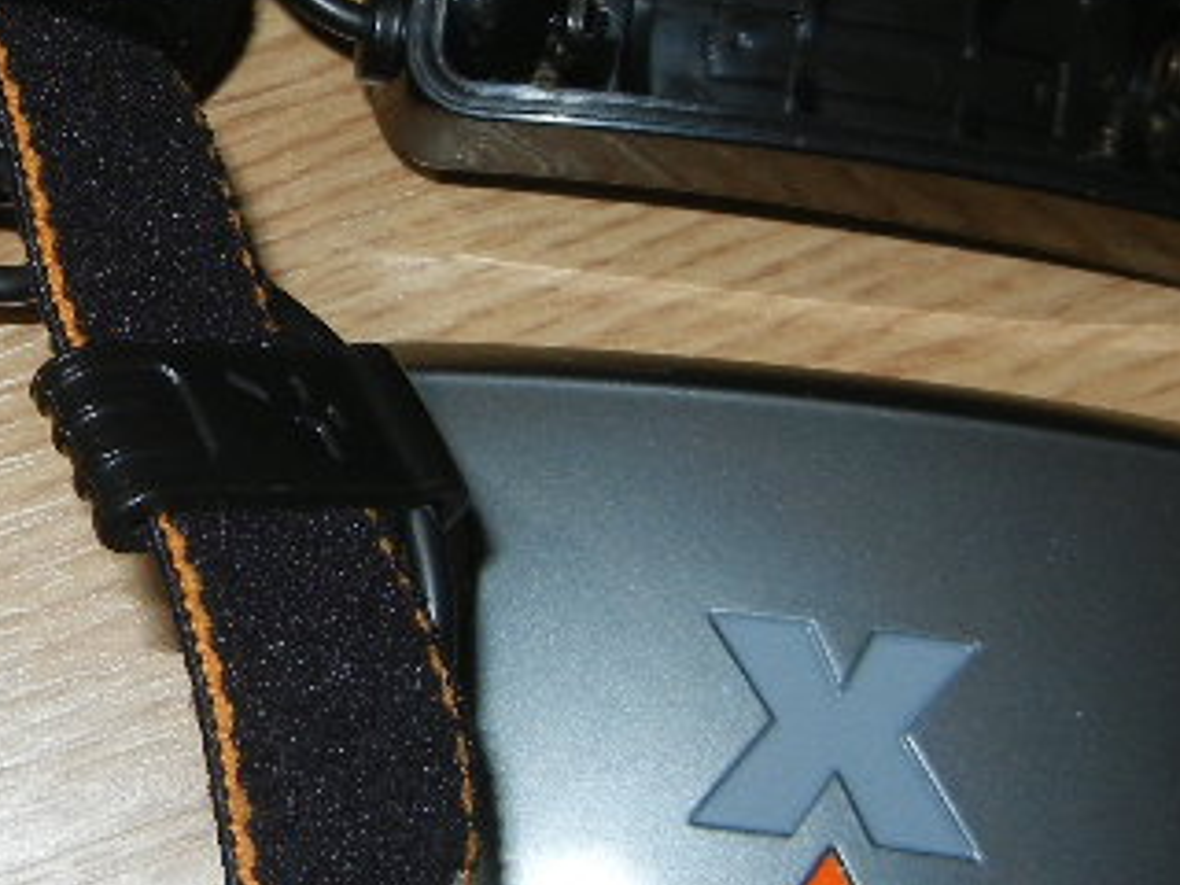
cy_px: 240
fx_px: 3272
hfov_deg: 19.7
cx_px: -44
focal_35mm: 96
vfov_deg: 15.3
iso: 200
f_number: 3.5
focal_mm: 5.4
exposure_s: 1/30
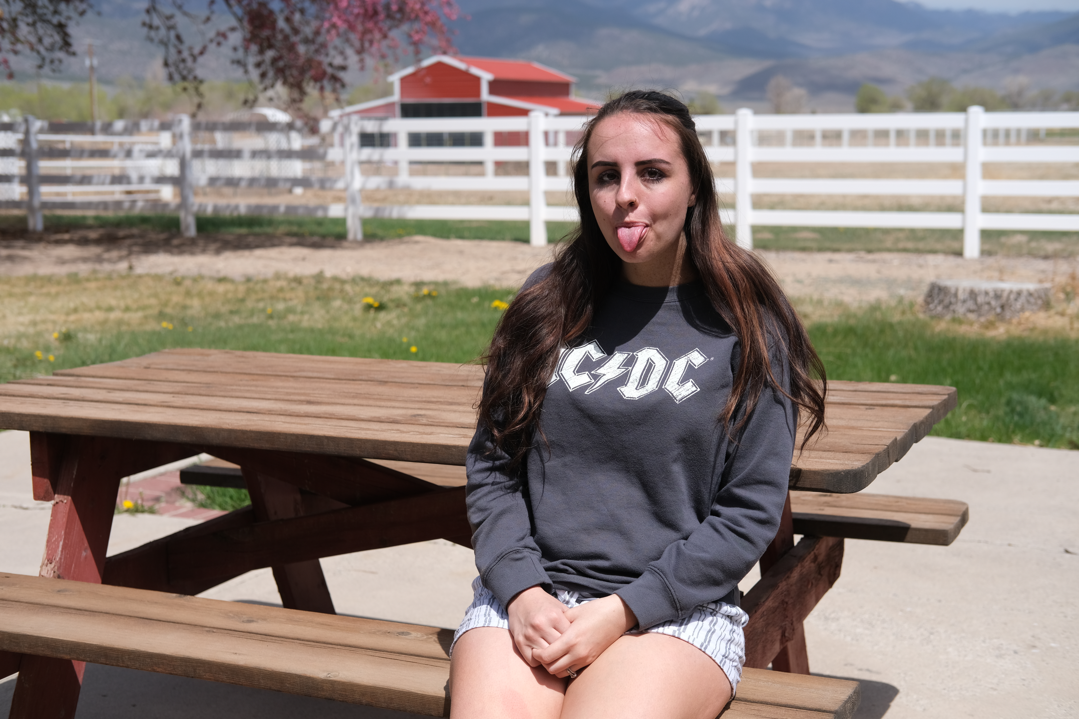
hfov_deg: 37.5
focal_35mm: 53
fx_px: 1588
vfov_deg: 25.5
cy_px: 360
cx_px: 540
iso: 200
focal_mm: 35
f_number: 4
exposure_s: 1/2000
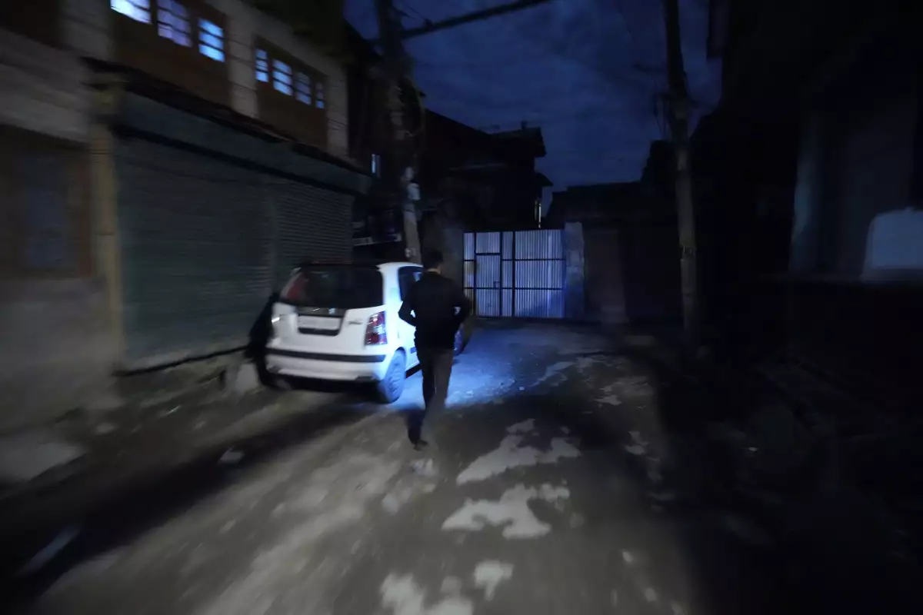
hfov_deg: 96.7
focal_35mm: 16
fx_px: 410
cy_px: 308
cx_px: 462
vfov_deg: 73.7
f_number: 2.8
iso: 20000
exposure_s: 1/13
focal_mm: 16
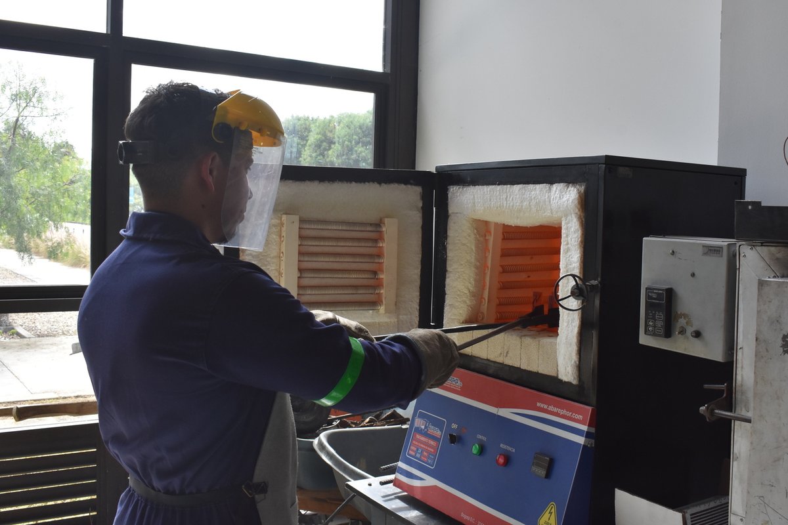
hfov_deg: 53.1
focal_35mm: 36
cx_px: 394
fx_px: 788
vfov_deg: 36.9
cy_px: 262
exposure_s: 1/320
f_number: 8
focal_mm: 24
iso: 800
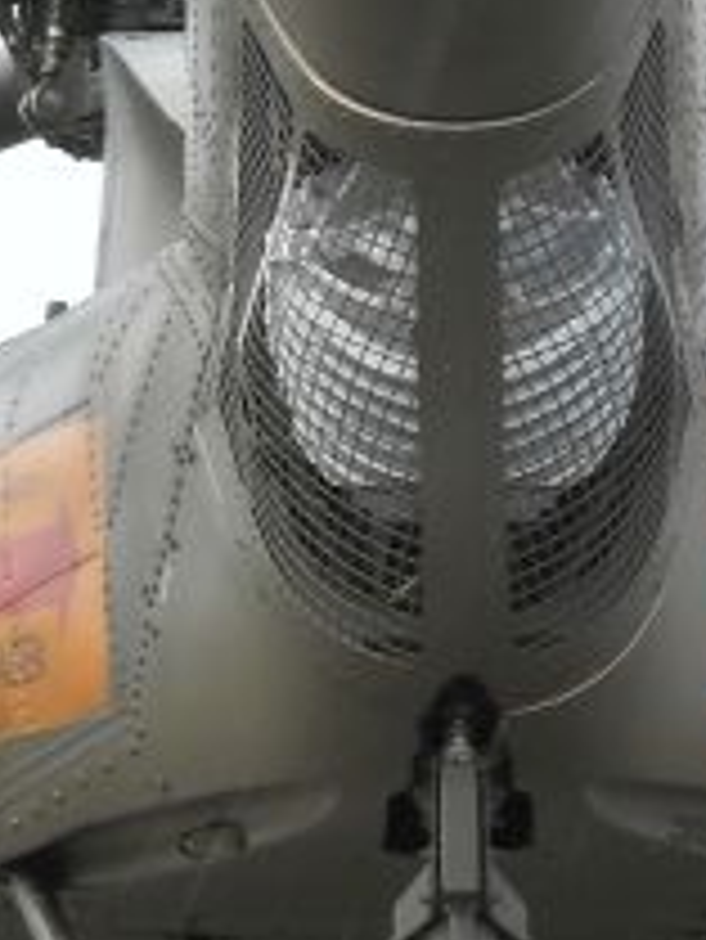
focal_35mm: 500
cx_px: 450
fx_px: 13583
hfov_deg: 3.0
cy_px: 387
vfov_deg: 4.0
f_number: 6.7
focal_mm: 24.03
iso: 80
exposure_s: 1/125
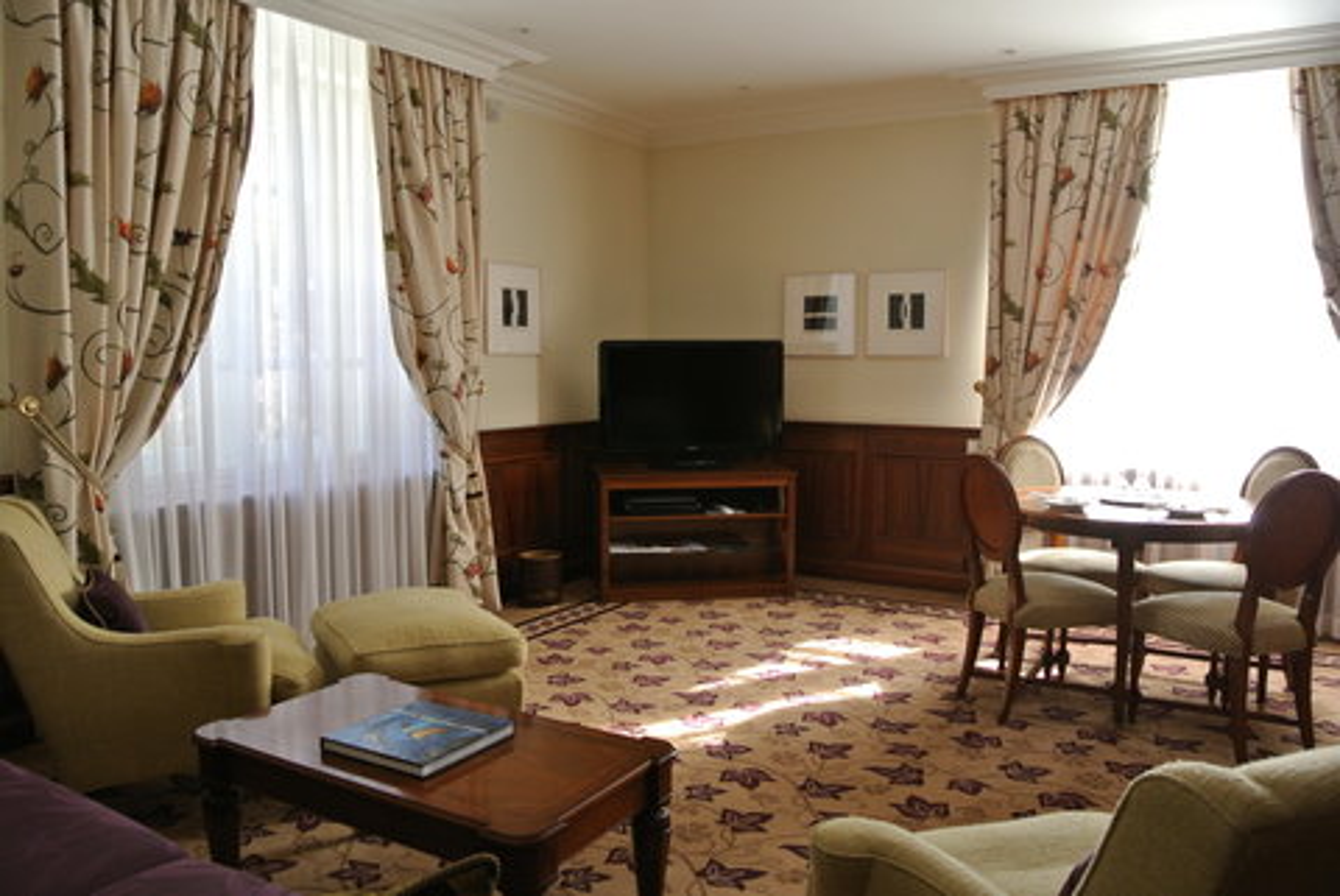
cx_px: 670
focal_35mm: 27
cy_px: 448
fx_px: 1006
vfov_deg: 48.0
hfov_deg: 67.3
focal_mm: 10
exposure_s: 1/50
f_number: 5.6
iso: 400
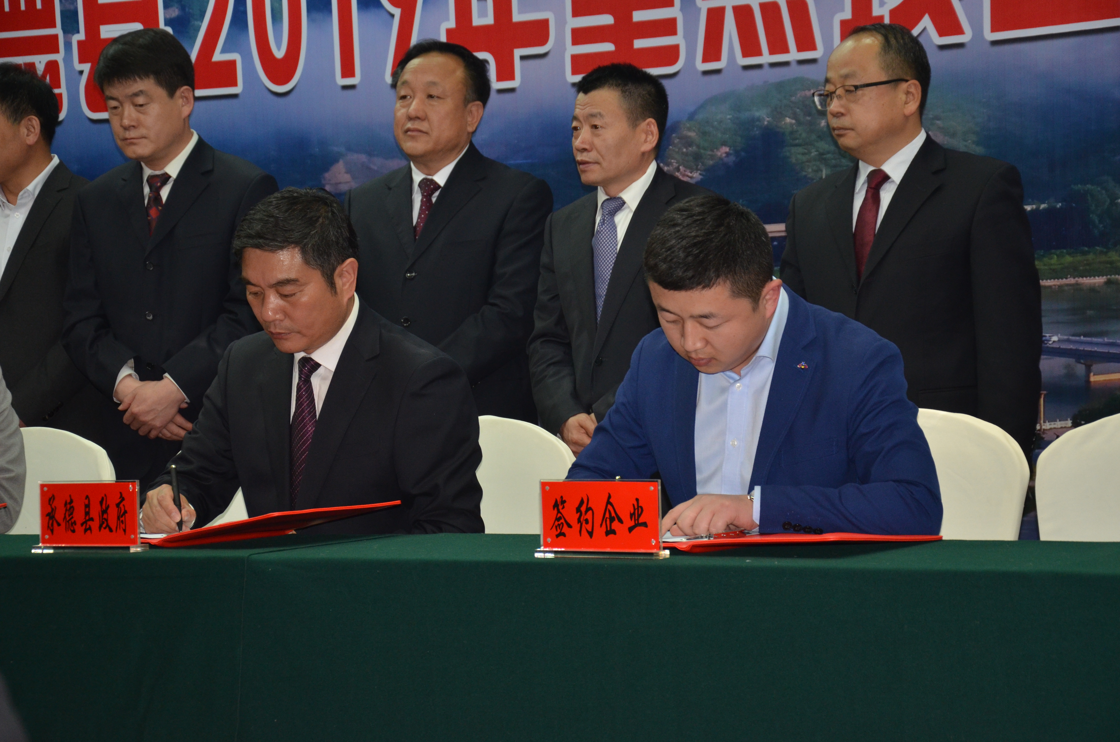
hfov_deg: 20.7
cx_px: 560
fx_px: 3074
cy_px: 371
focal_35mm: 99
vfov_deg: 13.8
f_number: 5.3
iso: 800
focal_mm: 66
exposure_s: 1/60
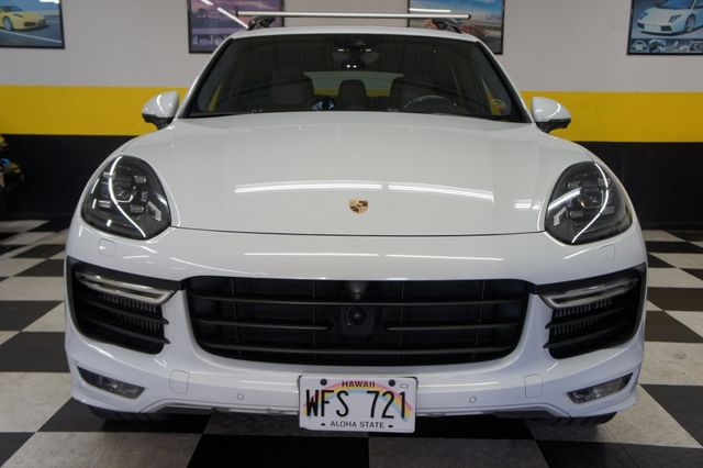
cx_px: 352
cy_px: 234
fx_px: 703
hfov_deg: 53.2
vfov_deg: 36.8
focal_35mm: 36
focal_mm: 24
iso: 200
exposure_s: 1/50
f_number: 4.5
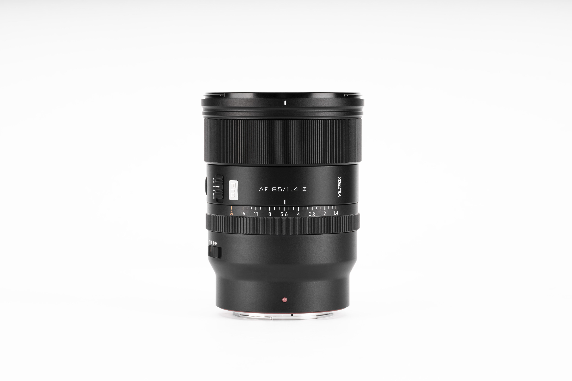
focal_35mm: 105
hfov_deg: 19.5
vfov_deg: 13.0
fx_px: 1668
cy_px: 190
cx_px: 286
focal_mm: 105
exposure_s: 1/200
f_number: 14
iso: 100
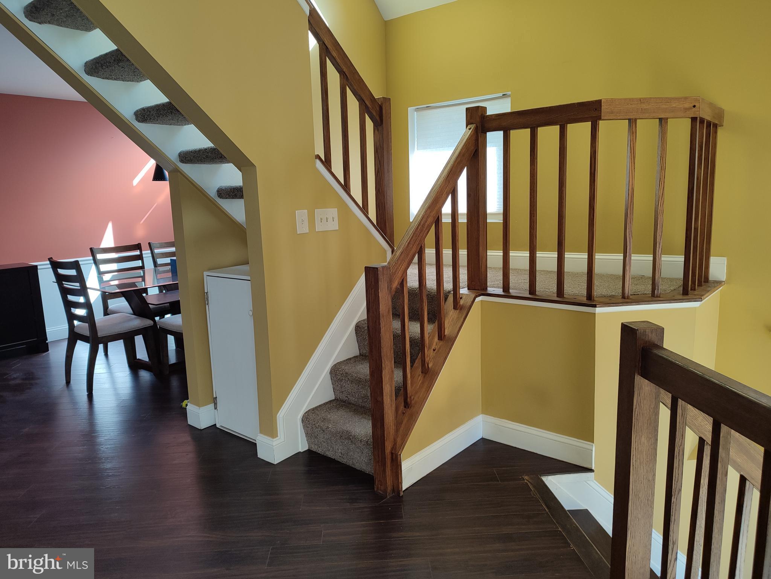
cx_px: 386
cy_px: 290
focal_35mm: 24
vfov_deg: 56.8
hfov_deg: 71.6
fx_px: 535
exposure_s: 1/60
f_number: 1.89
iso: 70
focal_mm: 5.89
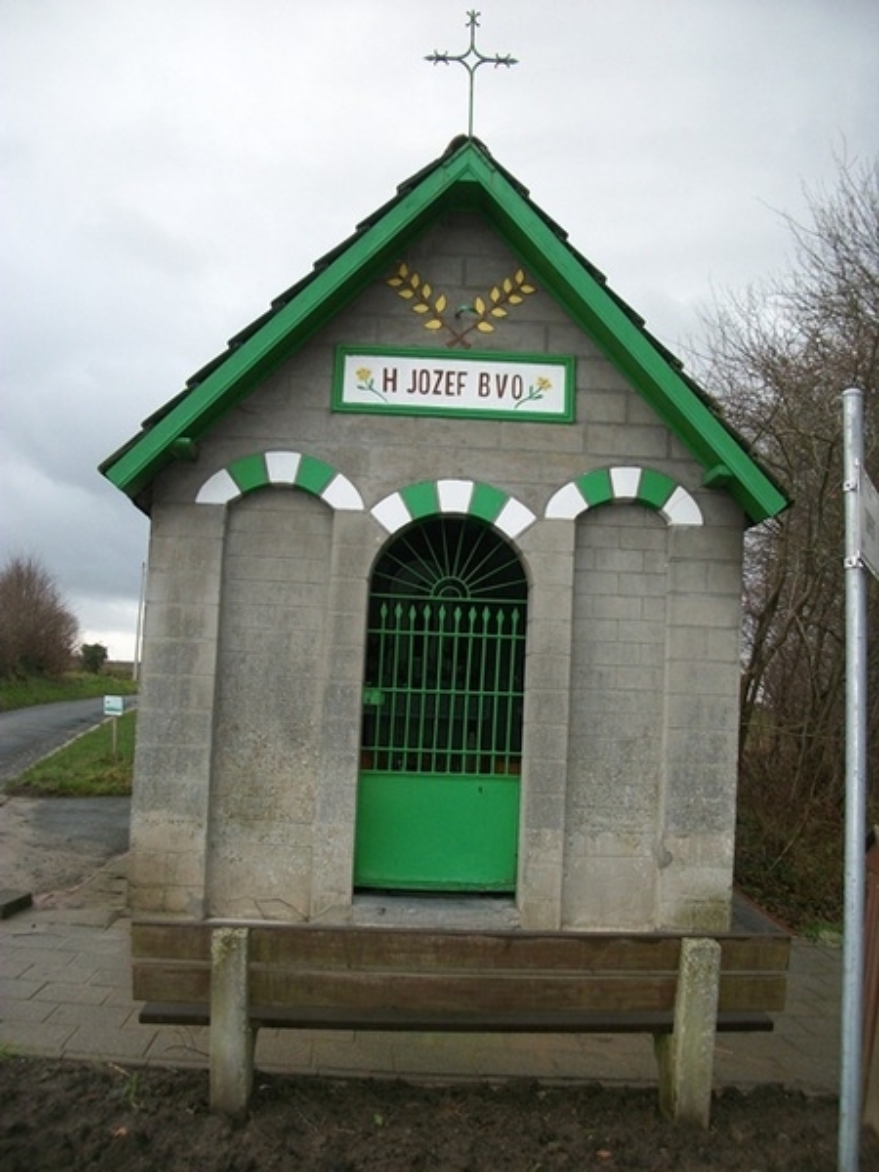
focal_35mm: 32
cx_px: 440
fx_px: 1083
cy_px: 586
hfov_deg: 44.2
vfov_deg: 56.8
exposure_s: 1/160
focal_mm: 5.7
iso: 80
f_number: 2.9
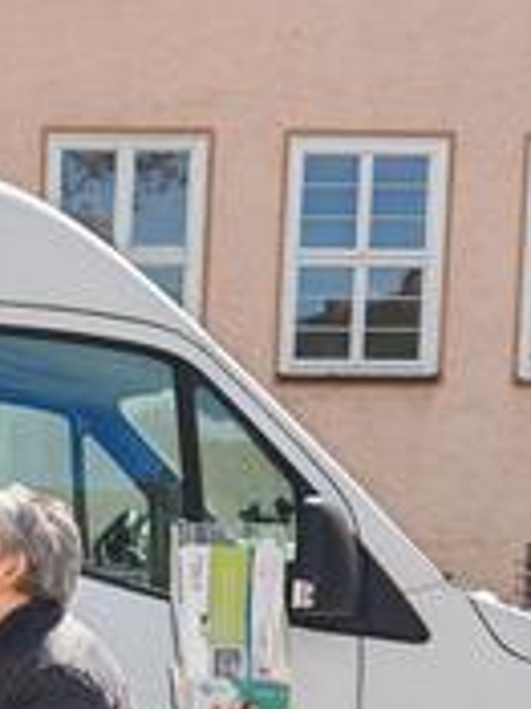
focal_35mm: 75
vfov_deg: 25.3
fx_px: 1536
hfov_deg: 17.6
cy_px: 628
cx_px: -266
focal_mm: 6.67
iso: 50
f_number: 1.9
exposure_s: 1/820
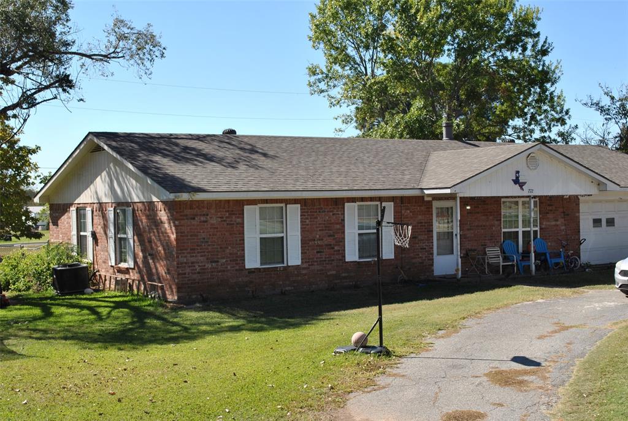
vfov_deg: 26.6
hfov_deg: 38.8
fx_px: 891
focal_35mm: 51
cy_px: 210
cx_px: 314
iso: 100
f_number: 7.1
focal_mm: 34
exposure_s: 1/200
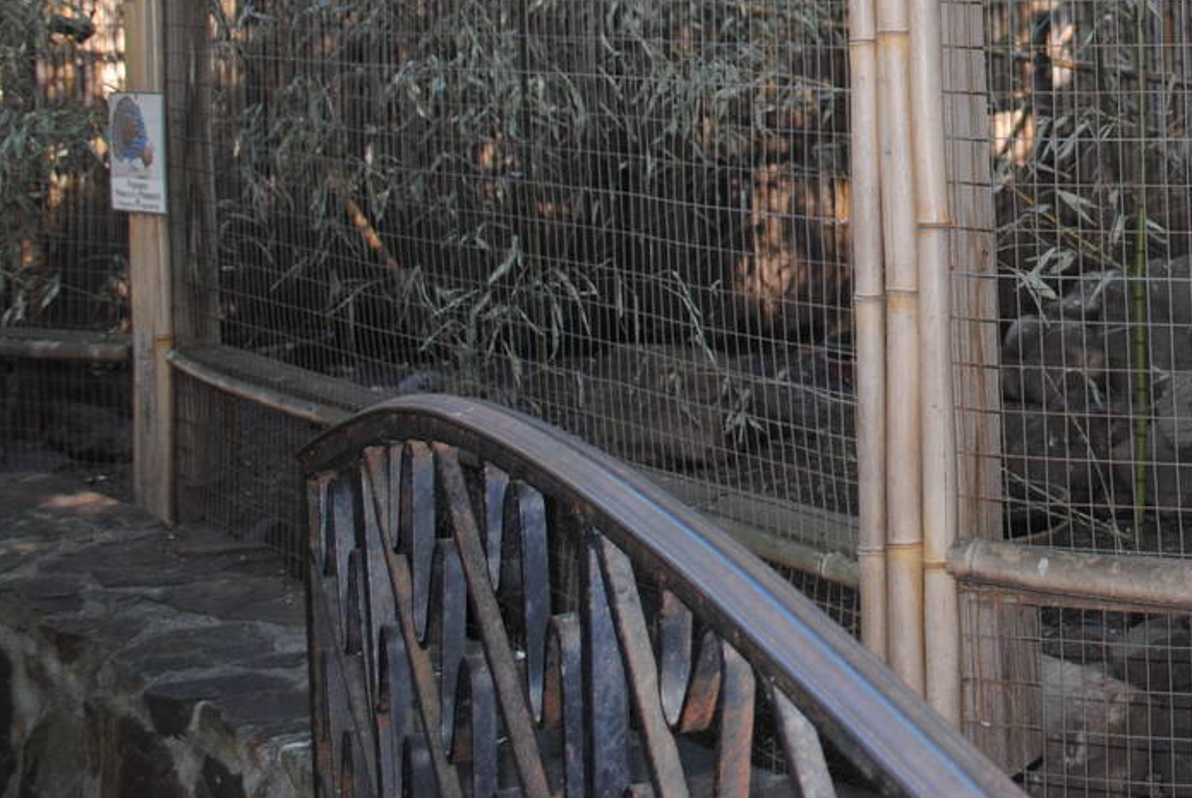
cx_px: 1242
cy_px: -119
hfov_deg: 25.1
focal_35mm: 76
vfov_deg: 17.3
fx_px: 2519
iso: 200
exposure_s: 1/60
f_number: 3.8
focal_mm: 22
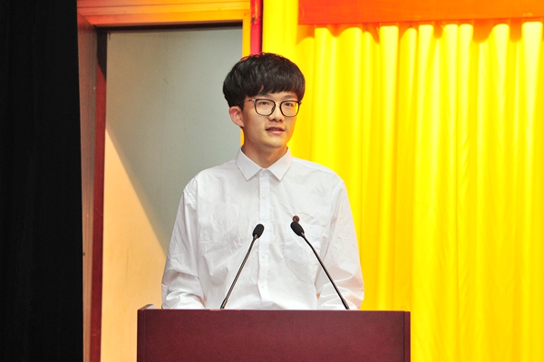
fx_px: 846
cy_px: 181
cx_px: 272
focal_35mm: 56
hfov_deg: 35.6
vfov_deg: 24.2
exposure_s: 1/125
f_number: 4
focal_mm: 56
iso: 800
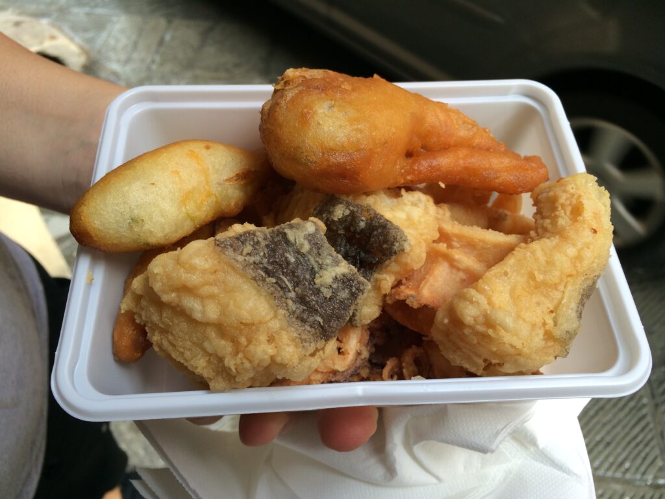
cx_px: 332
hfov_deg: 61.7
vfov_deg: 48.2
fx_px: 557
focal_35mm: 29
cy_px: 250
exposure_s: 1/100
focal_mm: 4.15
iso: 40
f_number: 2.2
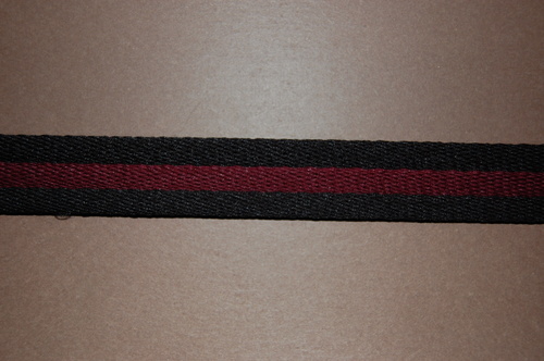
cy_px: 180
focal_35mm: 51
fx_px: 770
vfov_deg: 26.4
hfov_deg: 38.9
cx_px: 272
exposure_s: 1/60
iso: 320
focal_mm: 34
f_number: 4.5
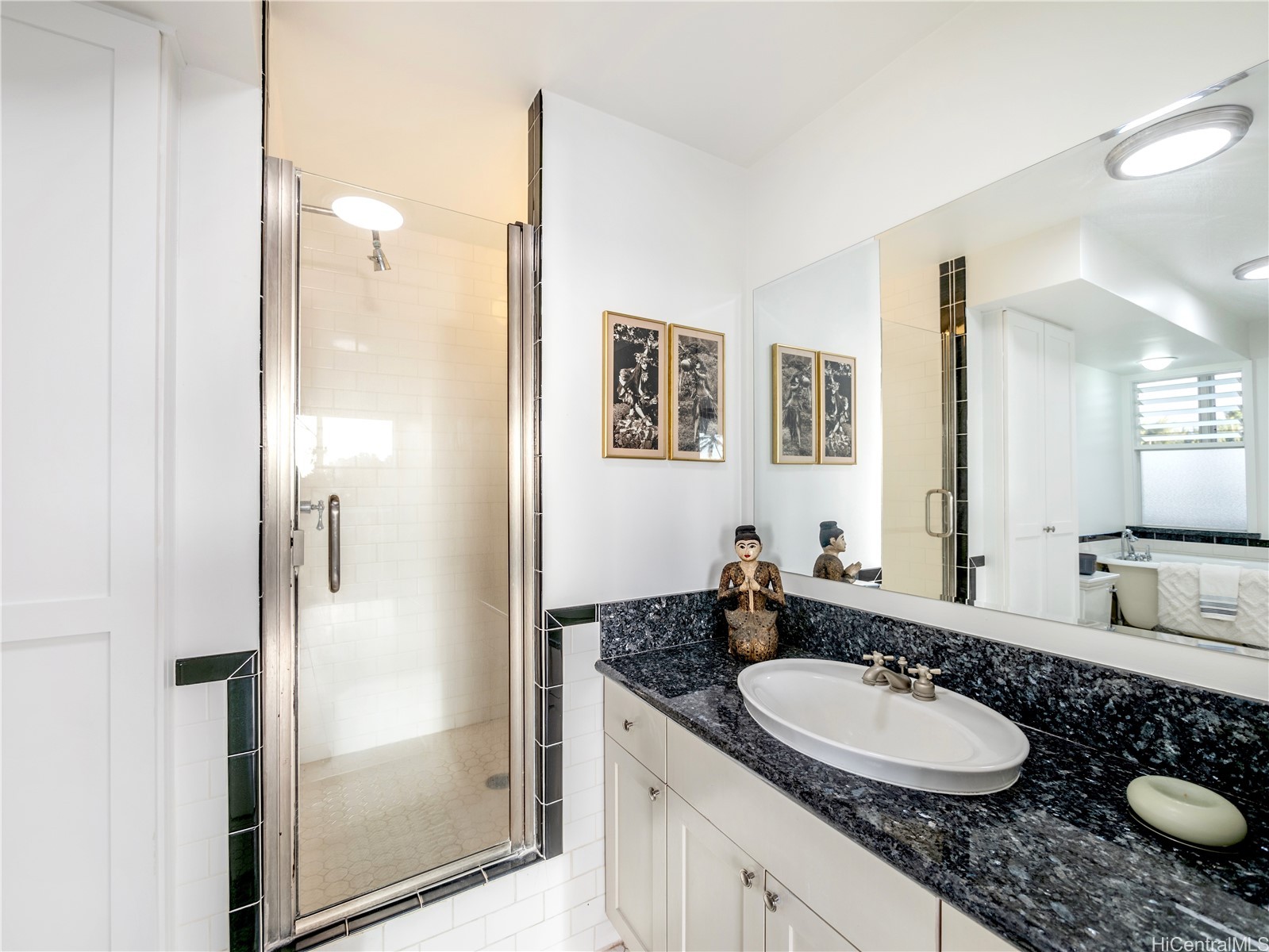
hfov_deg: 102.1
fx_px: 513
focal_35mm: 14
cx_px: 634
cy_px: 476
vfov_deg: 85.7
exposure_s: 1/640
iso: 160
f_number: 4
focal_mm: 7
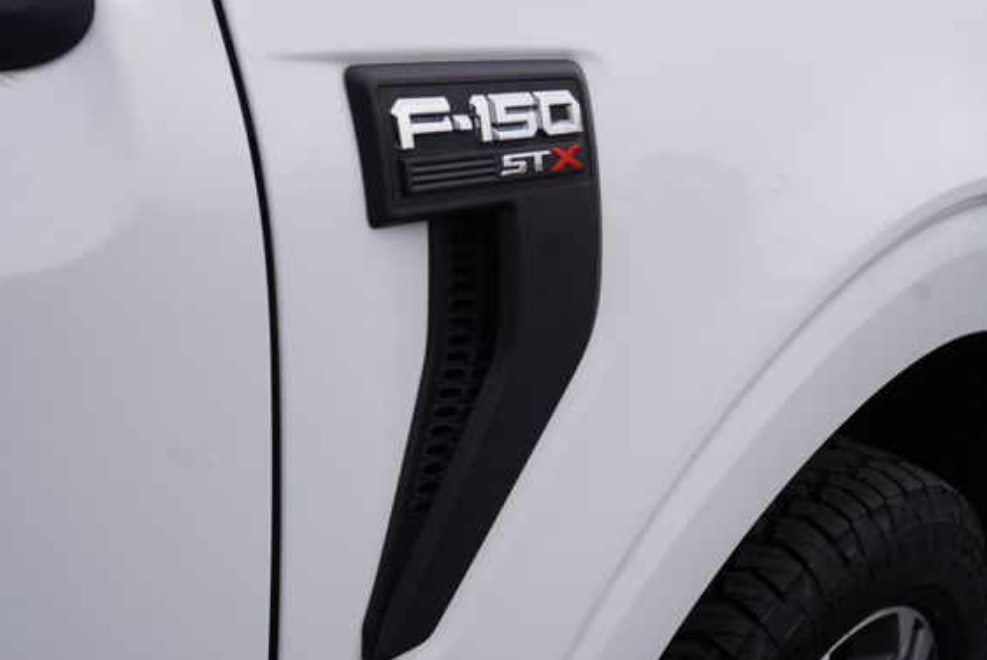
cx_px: 504
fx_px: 1125
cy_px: 353
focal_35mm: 41
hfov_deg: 47.4
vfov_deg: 32.7
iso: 100
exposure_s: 1/125
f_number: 9
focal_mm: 24
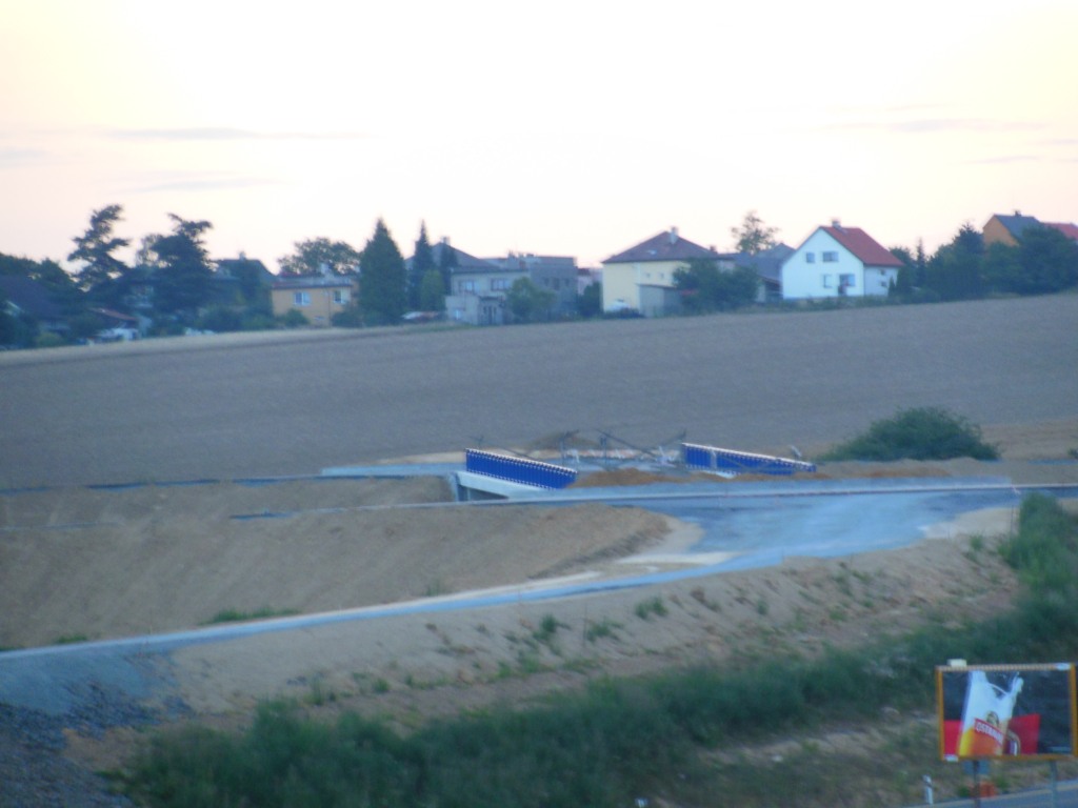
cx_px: 539
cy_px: 404
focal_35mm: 393
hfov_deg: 5.0
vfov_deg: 3.8
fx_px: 12239
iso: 400
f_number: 5.7
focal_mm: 70.1
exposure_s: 1/20
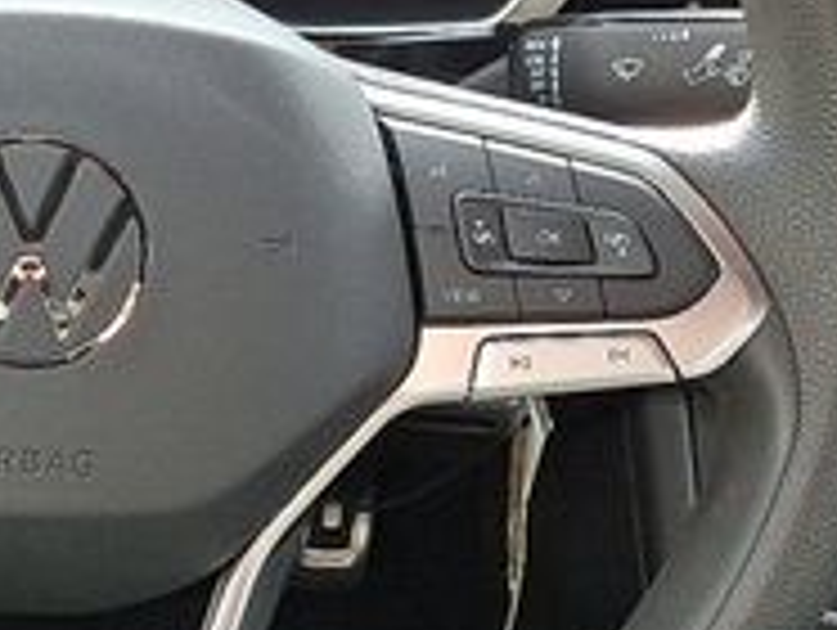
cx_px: 27
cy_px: 194
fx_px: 2082
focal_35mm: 86
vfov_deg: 17.1
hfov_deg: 22.0
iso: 41
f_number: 1.8
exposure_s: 1/120
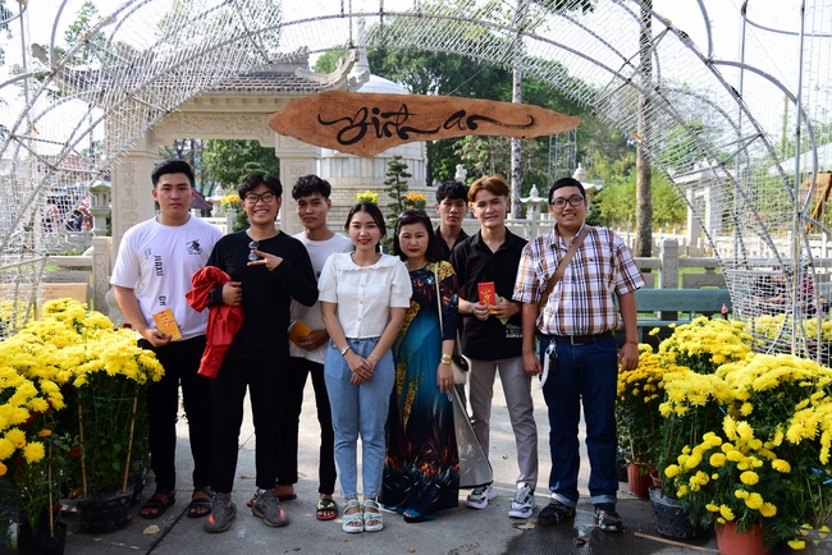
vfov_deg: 35.1
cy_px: 278
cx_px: 416
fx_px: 879
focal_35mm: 38
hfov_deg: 50.7
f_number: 4.5
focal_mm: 38
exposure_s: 1/200
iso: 100
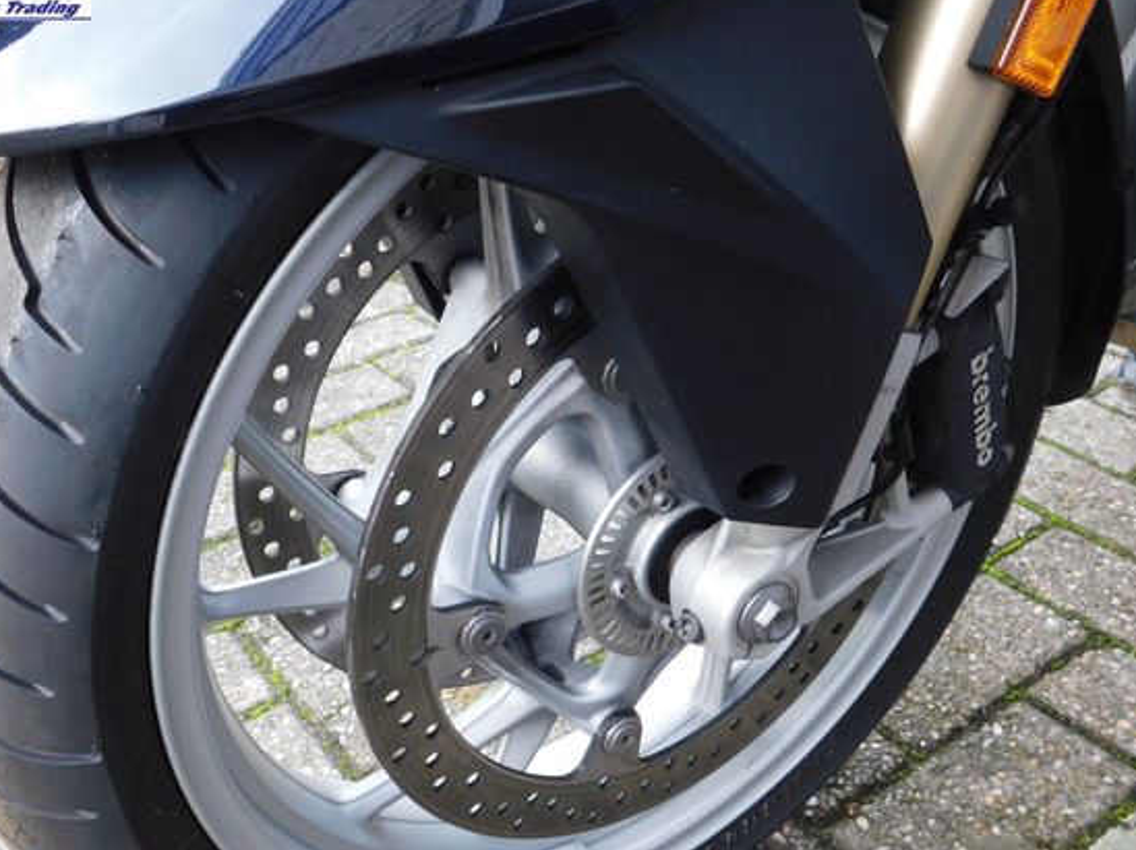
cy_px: 472
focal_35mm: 35
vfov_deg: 40.6
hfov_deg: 52.5
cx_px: 488
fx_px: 1148
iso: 140
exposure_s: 1/30
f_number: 3.2
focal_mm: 5.3
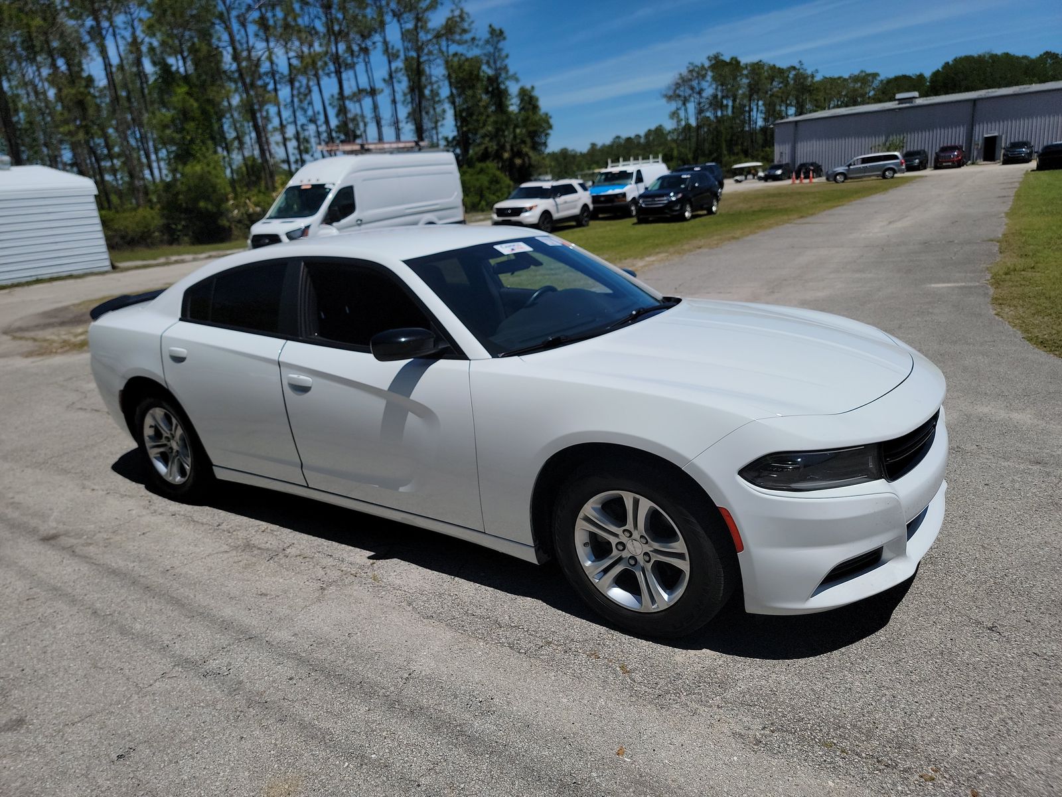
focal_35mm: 24
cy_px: 398
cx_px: 531
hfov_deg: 71.6
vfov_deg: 56.8
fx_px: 736
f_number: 1.8
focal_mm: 6.7
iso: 50
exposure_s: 1/2874
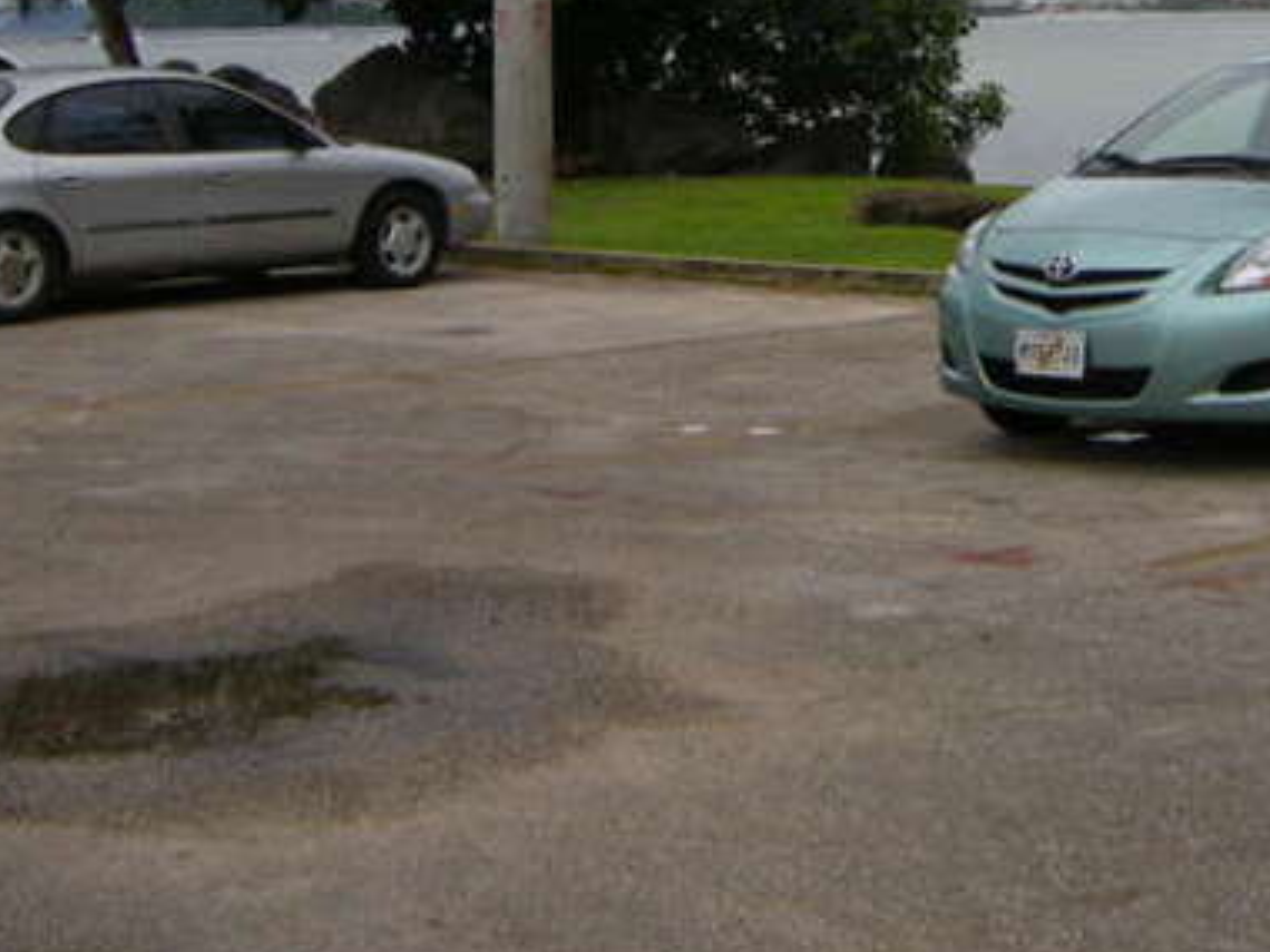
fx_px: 2935
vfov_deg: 18.0
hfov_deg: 24.3
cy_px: 23
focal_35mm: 80
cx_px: 819
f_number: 3.2
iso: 64
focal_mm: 6.3
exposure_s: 1/302
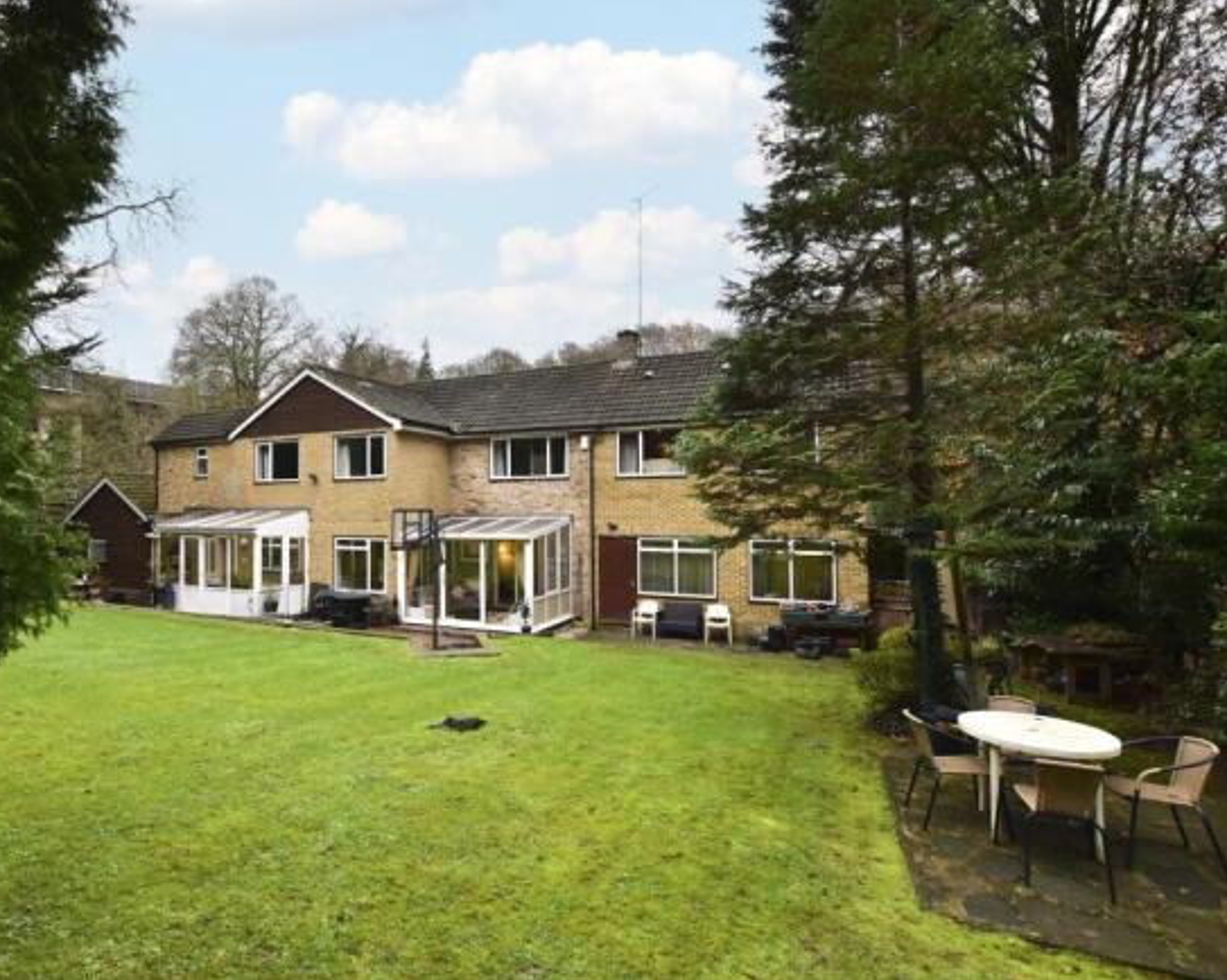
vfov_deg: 76.9
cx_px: 532
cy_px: 491
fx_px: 617
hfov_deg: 89.2
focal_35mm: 17
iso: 640
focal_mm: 10
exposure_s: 1/80
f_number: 8
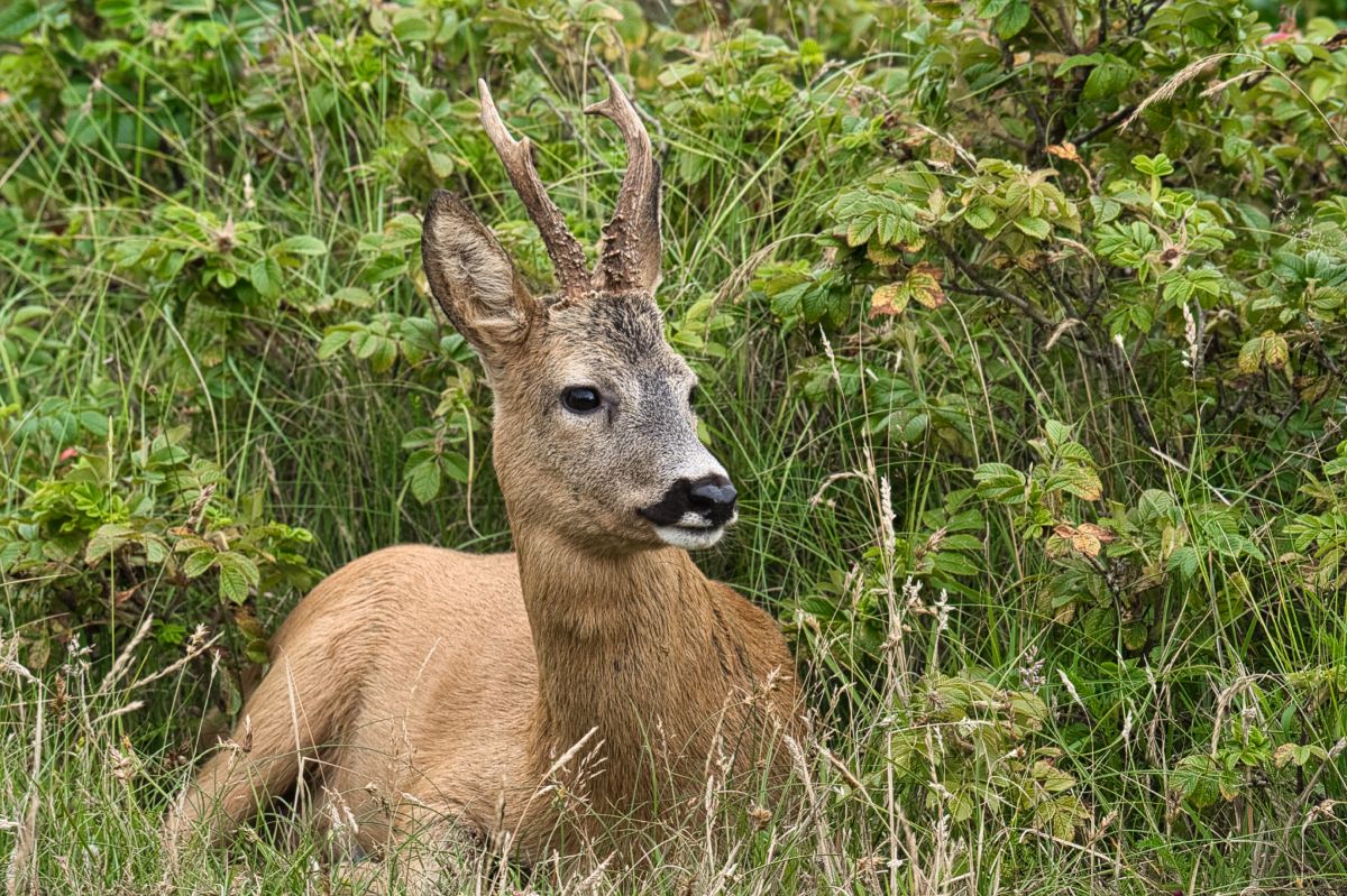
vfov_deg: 6.4
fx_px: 8078
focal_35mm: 216
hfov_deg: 9.5
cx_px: 674
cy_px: 448
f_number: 11
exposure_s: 1/60
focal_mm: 216
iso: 640
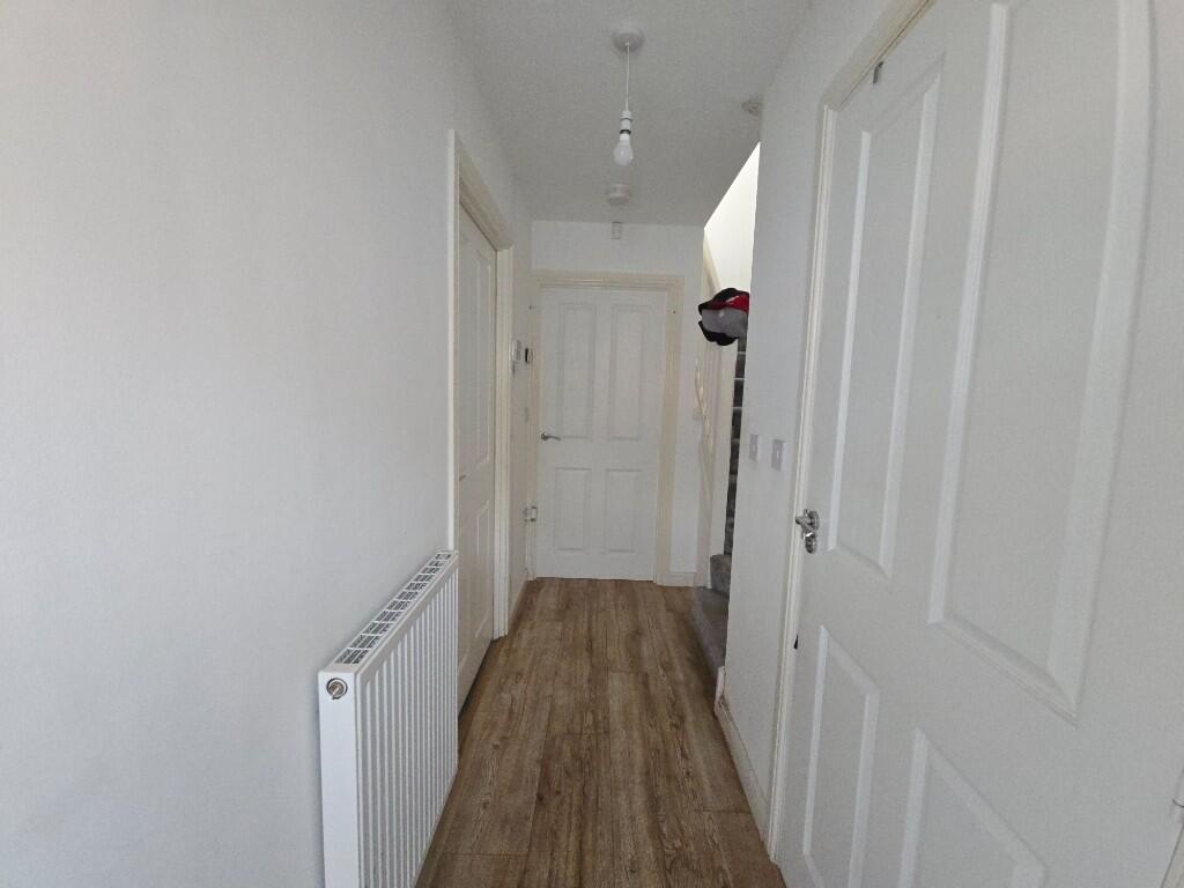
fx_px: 445
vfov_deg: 89.9
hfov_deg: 106.2
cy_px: 444
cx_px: 592
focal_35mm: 13
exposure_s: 1/50
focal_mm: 2.2
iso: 400
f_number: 2.2
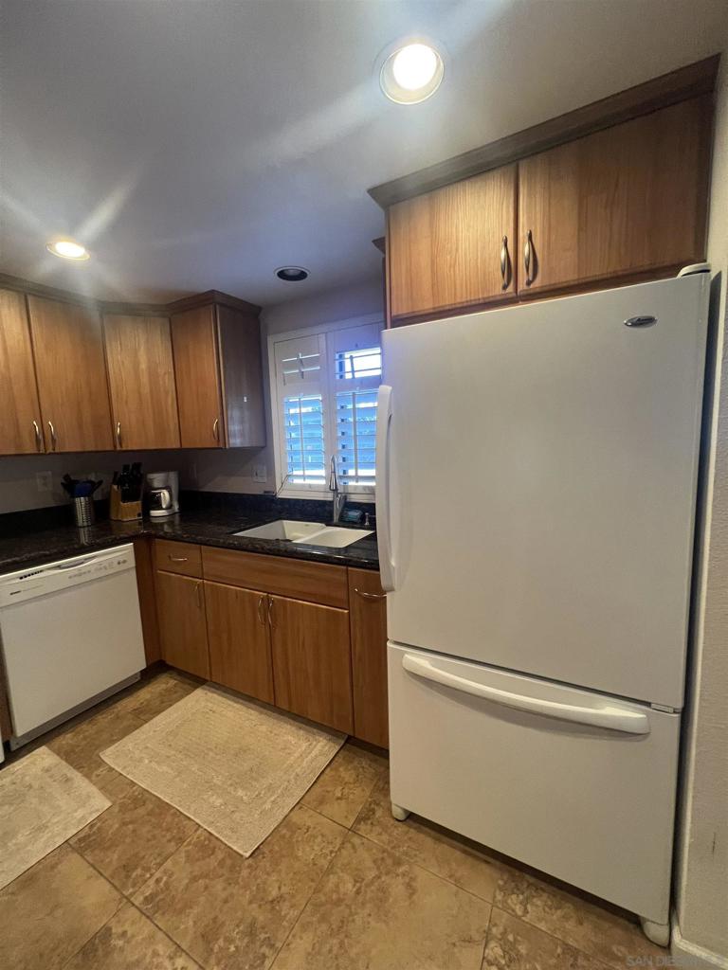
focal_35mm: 13
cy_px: 485
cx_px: 364
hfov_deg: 89.9
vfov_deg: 106.2
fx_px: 365
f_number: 1.8
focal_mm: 1.57
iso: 200
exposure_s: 1/60
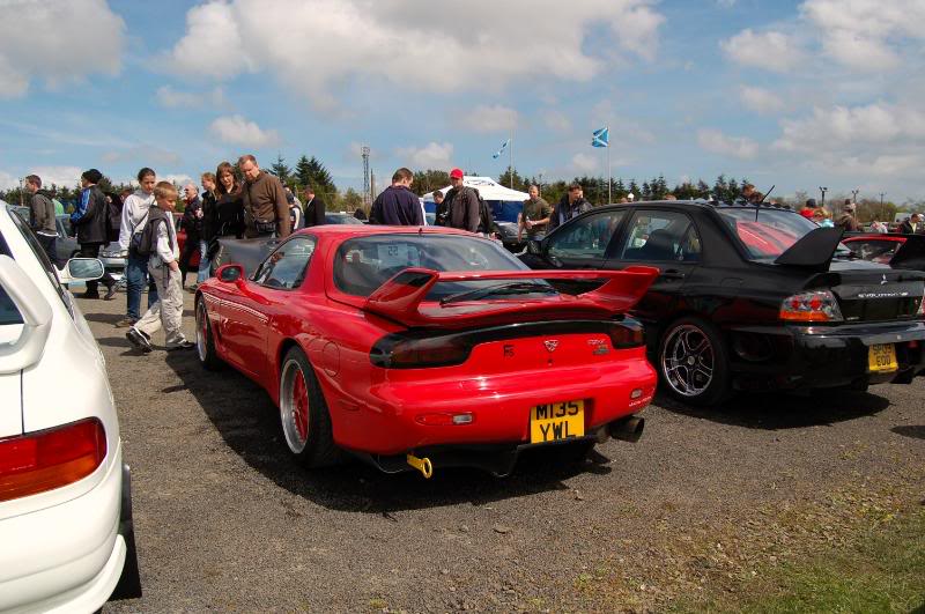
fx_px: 693
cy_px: 307
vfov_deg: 47.8
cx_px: 462
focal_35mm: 27
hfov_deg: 67.5
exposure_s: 1/1000
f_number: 7.1
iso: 200
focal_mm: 18
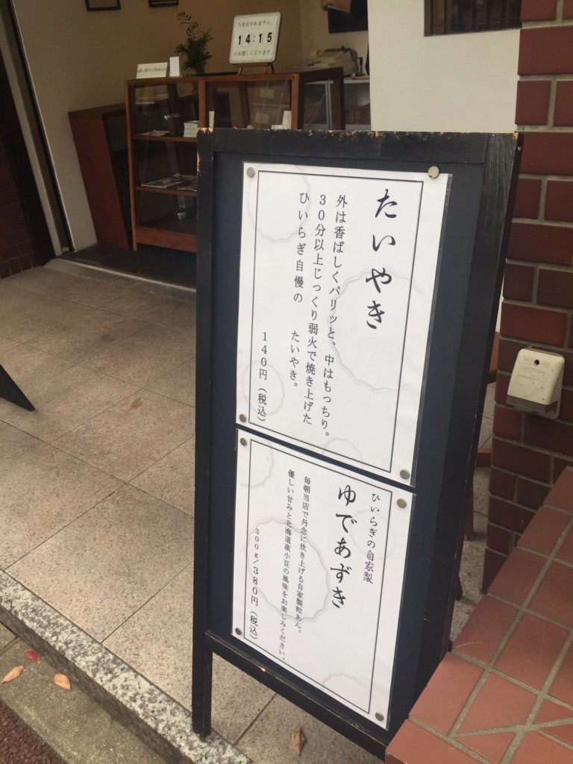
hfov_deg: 48.2
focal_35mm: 29
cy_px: 382
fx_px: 640
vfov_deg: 61.7
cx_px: 286
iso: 40
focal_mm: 4.15
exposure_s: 1/120
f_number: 2.2
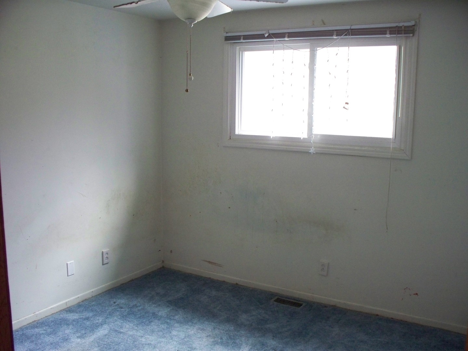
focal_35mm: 36
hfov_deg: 51.4
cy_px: 176
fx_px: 487
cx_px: 234
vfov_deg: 39.7
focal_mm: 7.54
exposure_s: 1/60
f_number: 2.8
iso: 400
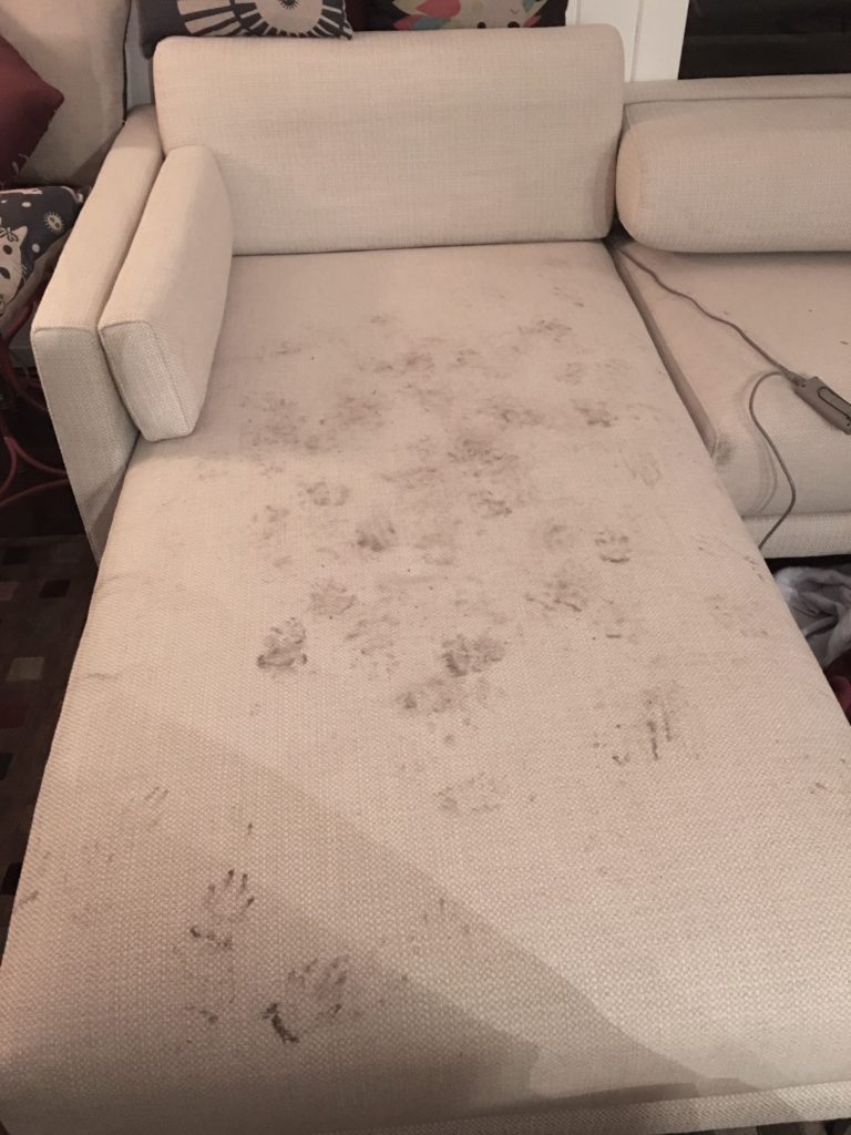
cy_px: 568
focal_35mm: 29
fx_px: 951
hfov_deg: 48.2
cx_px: 426
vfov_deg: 61.7
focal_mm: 4.15
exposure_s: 1/4
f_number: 2.2
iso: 100
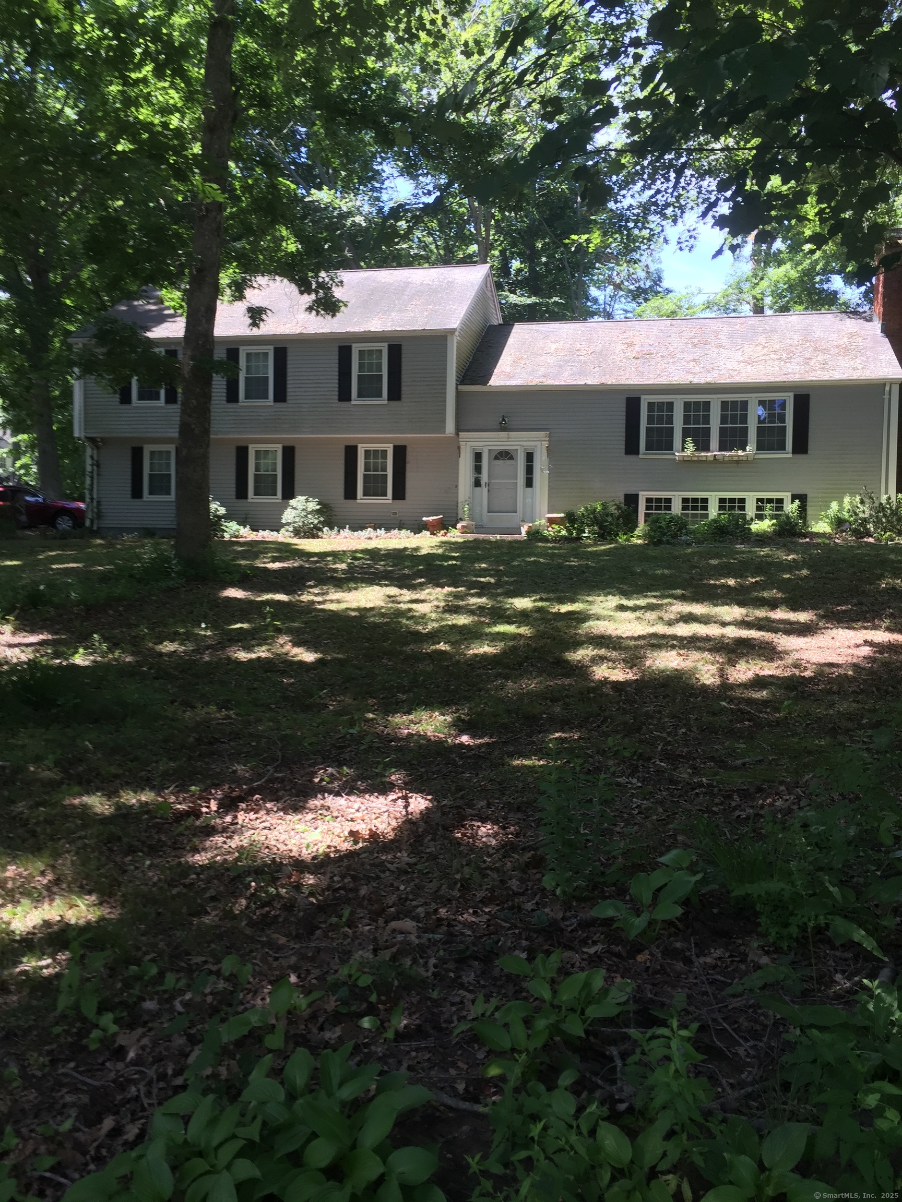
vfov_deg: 61.7
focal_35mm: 29
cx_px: 451
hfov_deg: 48.2
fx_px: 1008
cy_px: 601
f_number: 2.2
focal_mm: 4.15
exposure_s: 1/153
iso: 32
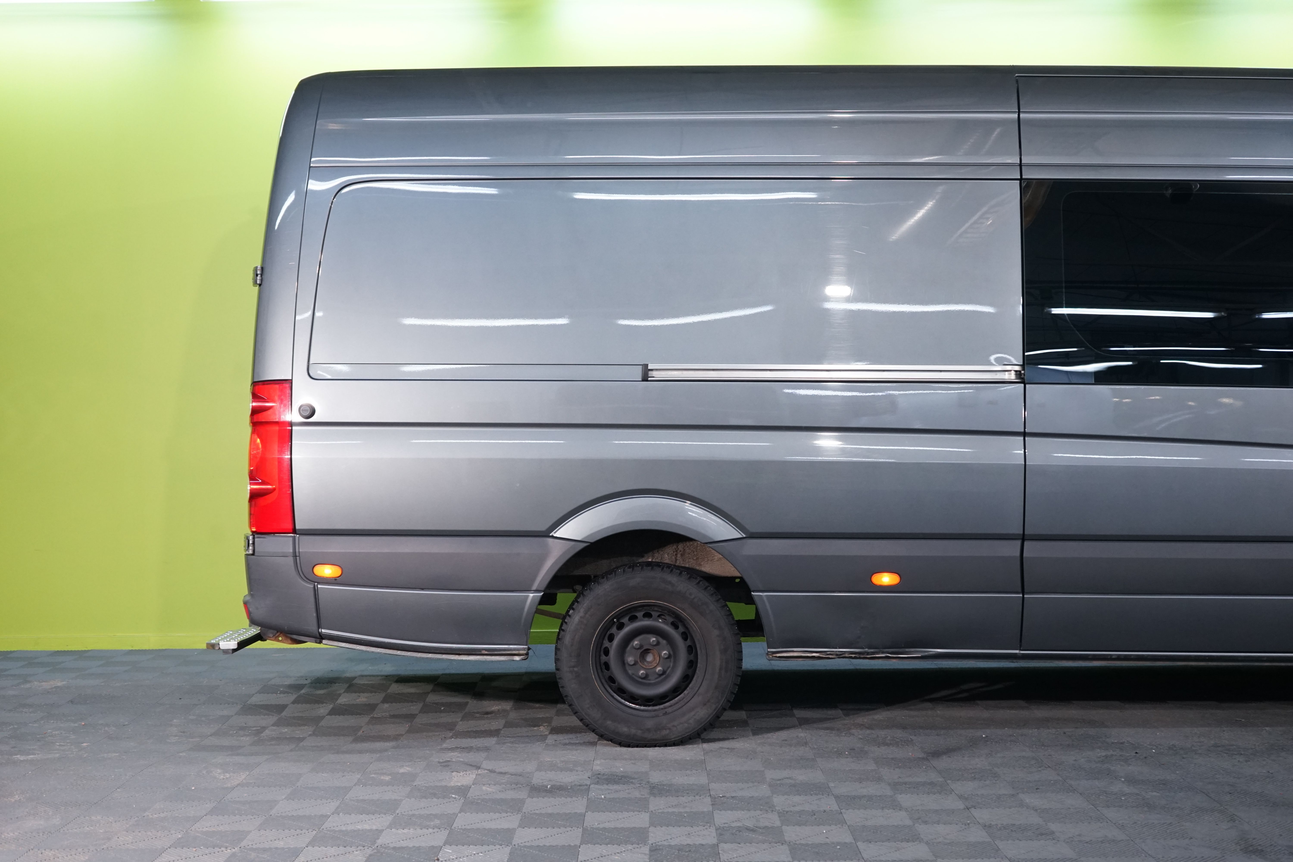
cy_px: 431
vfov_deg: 30.5
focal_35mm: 44
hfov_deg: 44.5
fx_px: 1580
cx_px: 646
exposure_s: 1/50
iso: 2000
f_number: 5.6
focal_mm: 44
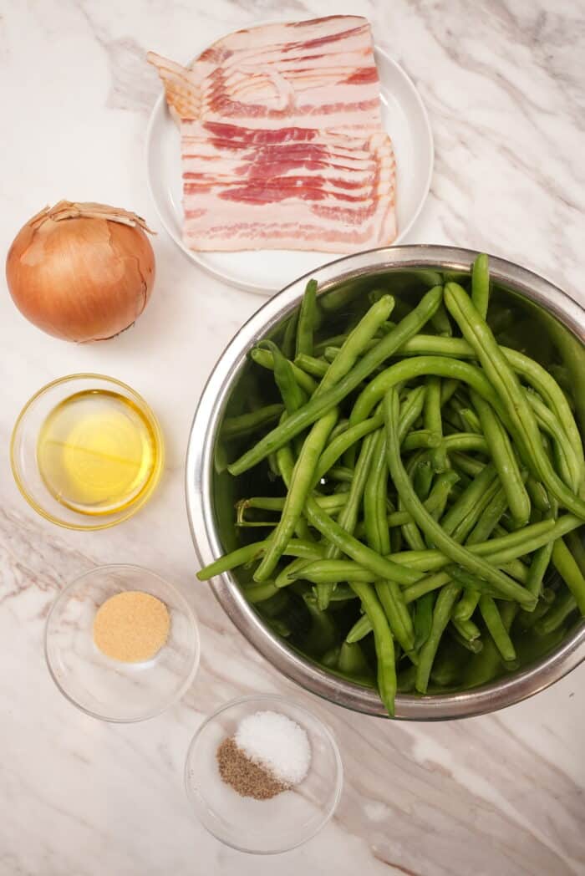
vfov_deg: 68.1
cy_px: 438
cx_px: 292
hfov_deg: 48.6
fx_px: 647
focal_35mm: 27
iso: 2500
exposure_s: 1/200
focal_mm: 26.6
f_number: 9
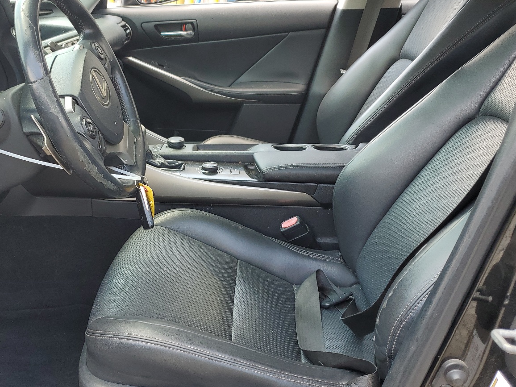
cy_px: 208
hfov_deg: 50.6
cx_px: 182
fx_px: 537
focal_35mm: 36
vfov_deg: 39.6
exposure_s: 1/179
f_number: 1.5
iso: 50
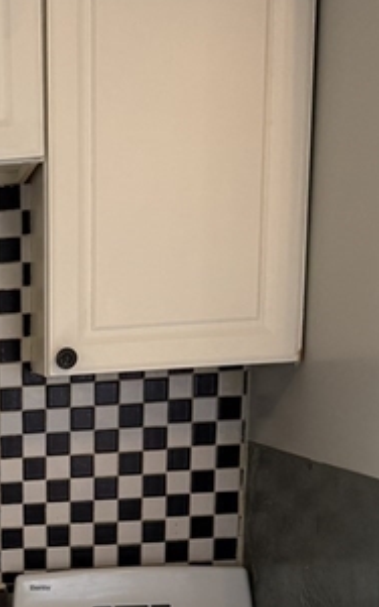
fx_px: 1075
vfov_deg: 29.6
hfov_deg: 18.1
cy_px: 599
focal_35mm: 65
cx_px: -163
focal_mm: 6.76
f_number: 1.78
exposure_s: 1/120
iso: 125
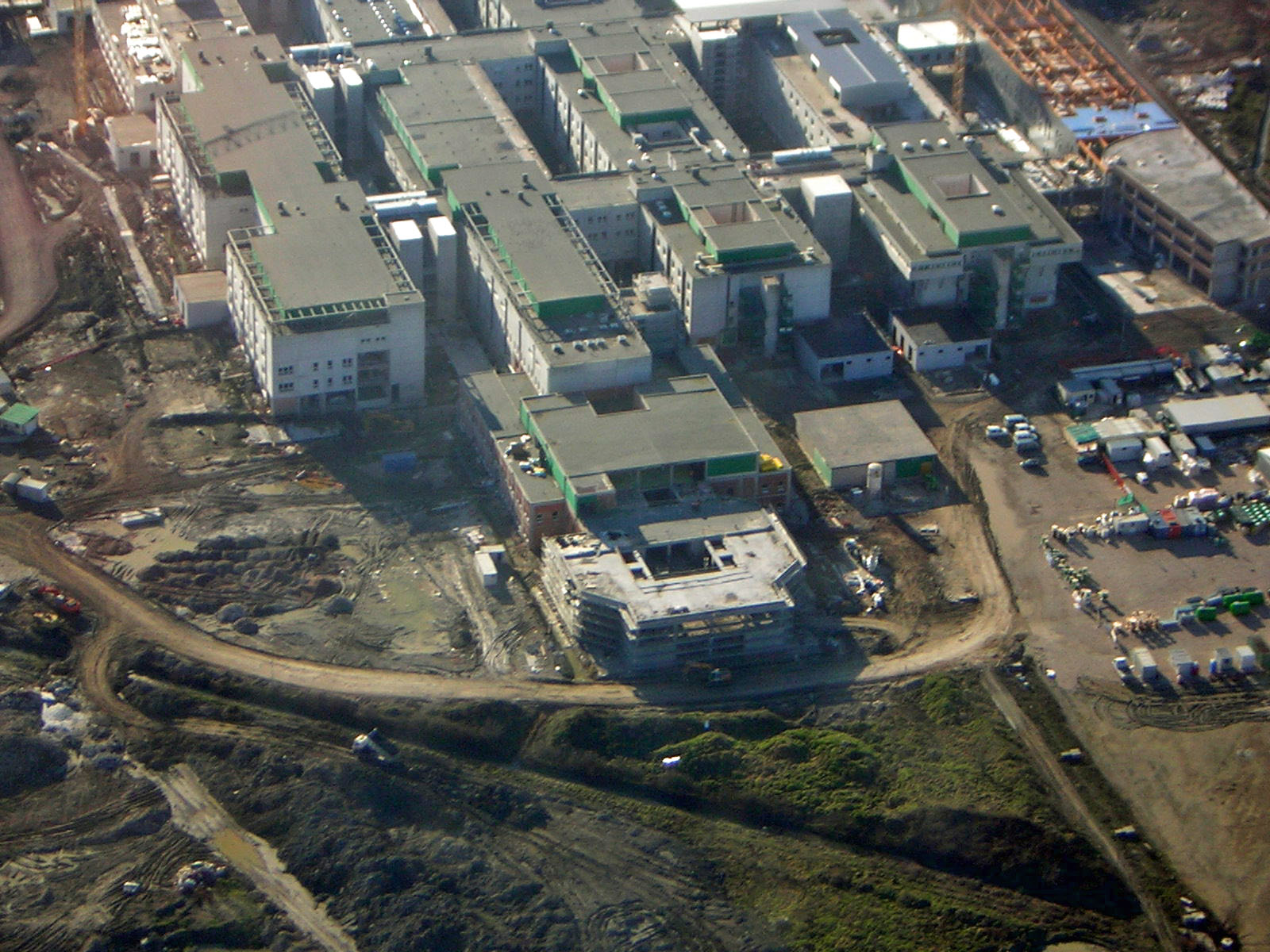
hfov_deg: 18.2
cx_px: 635
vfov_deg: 13.7
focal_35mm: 108
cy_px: 476
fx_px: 3962
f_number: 4.7
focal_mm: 14.1
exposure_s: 1/218
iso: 50
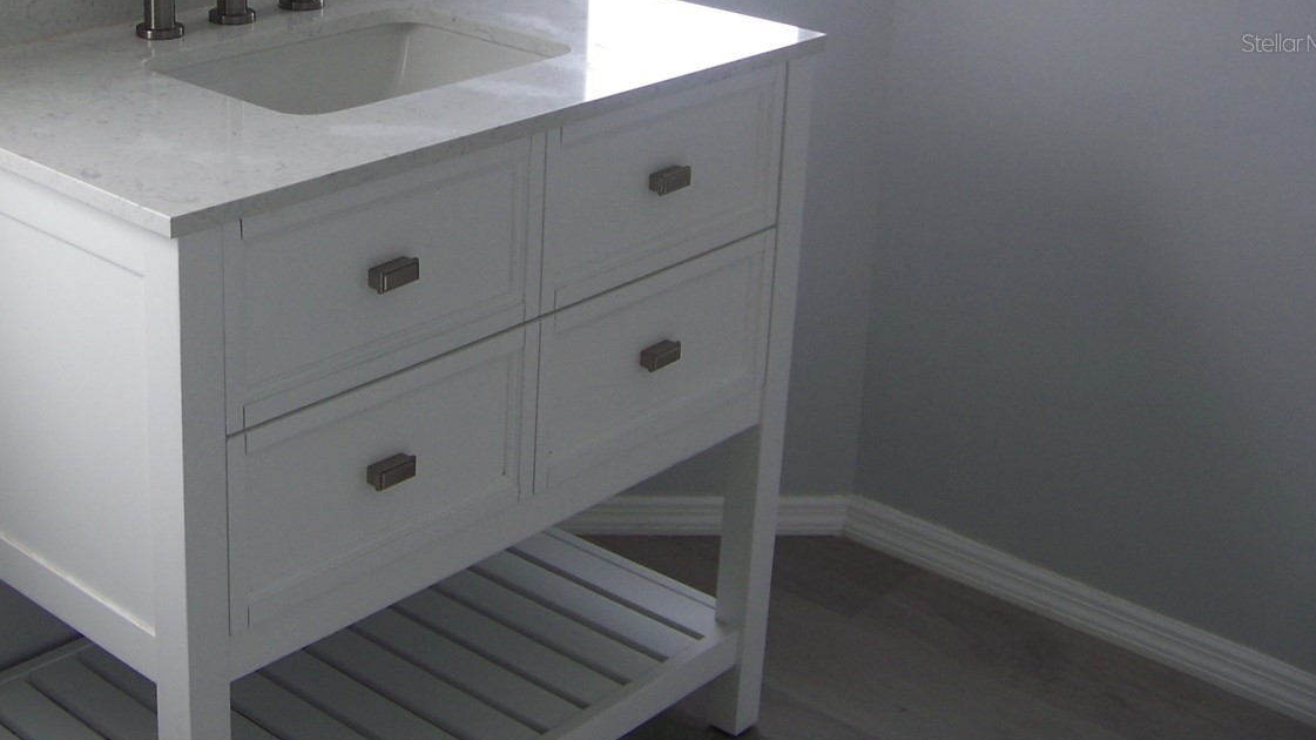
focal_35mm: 56
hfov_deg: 36.7
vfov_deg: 20.9
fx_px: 1954
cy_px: 42
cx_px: 413
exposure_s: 1/60
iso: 64
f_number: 2.8
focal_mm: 5.85
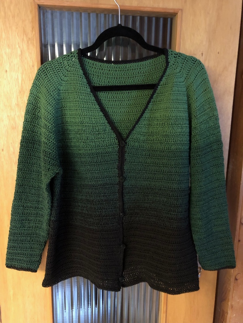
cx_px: 122
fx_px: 262
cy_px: 162
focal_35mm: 28
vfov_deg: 63.4
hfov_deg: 49.7
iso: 200
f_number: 1.8
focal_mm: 3.99
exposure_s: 1/4
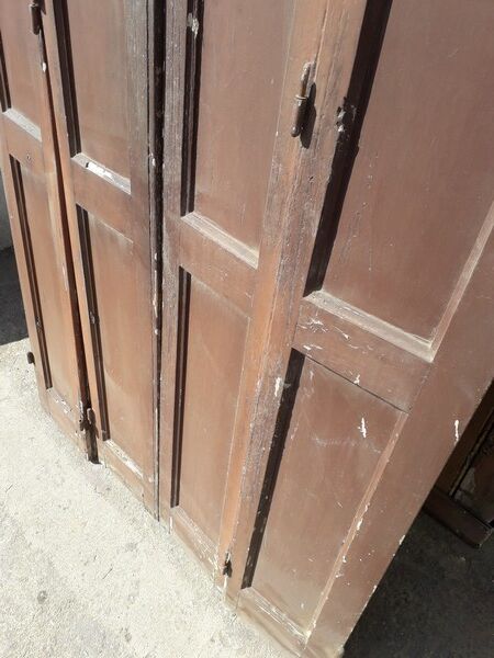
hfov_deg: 51.4
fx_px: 514
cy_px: 329
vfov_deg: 65.3
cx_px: 247
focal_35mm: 27
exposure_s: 1/1094
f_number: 1.9
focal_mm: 3.6
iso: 40
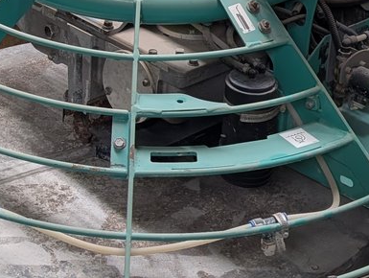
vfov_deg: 14.9
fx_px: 1004
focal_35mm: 94
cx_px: 103
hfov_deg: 20.7
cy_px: -113
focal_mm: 6.9
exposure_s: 1/30
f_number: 1.68
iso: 23
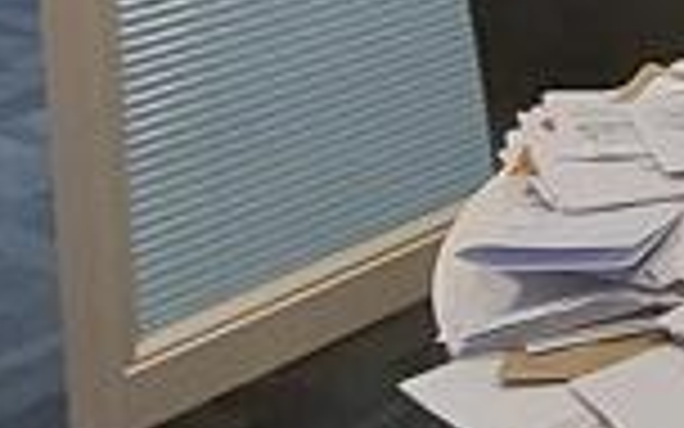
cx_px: 1030
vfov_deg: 12.8
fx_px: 1734
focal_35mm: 93
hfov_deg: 19.4
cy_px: -329
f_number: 2.2
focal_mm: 1.74
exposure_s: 1/33
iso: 400
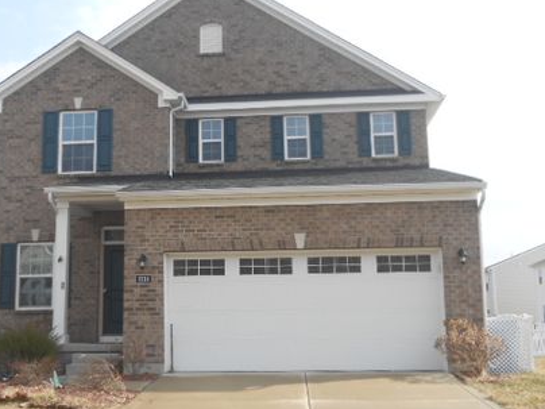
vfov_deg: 30.9
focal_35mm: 47
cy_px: 215
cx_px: 213
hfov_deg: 40.2
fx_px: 740
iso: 80
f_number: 4.2
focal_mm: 6.8
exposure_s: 1/320
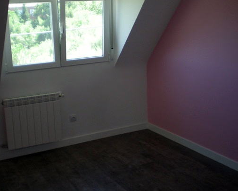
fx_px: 331
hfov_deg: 39.5
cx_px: 102
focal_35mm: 47
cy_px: 88
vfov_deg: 32.1
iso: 107
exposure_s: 1/68
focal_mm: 6.3
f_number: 3.1
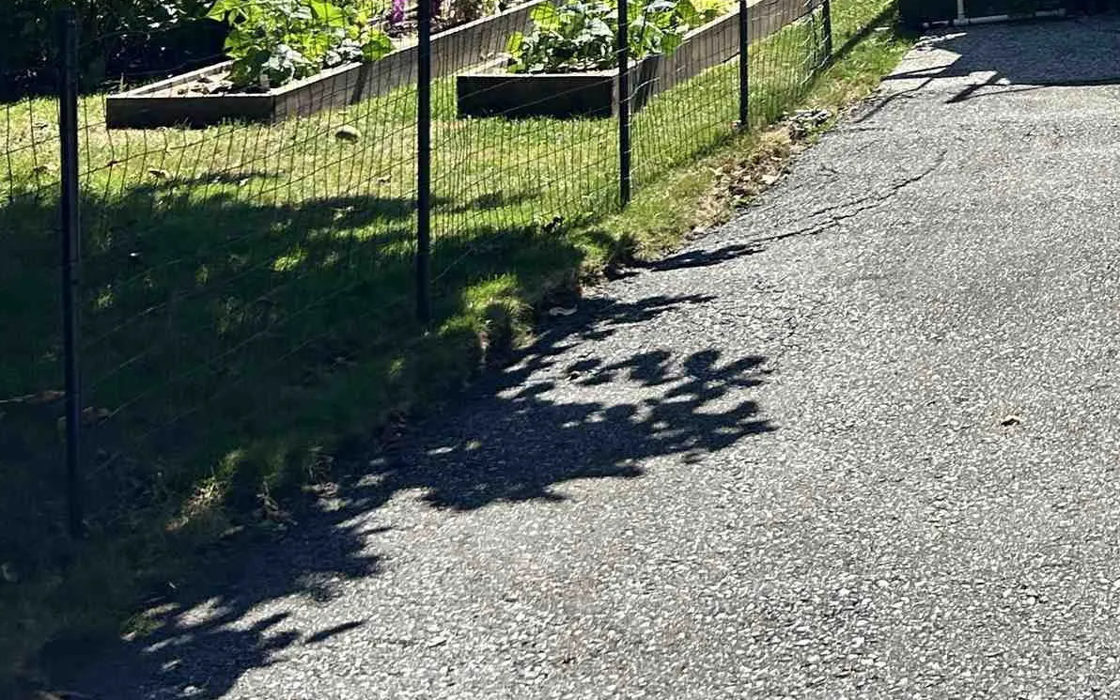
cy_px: -270
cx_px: 1413
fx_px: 2167
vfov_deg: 17.0
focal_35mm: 71
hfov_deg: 25.4
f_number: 1.5
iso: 50
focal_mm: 5.7
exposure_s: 1/4115
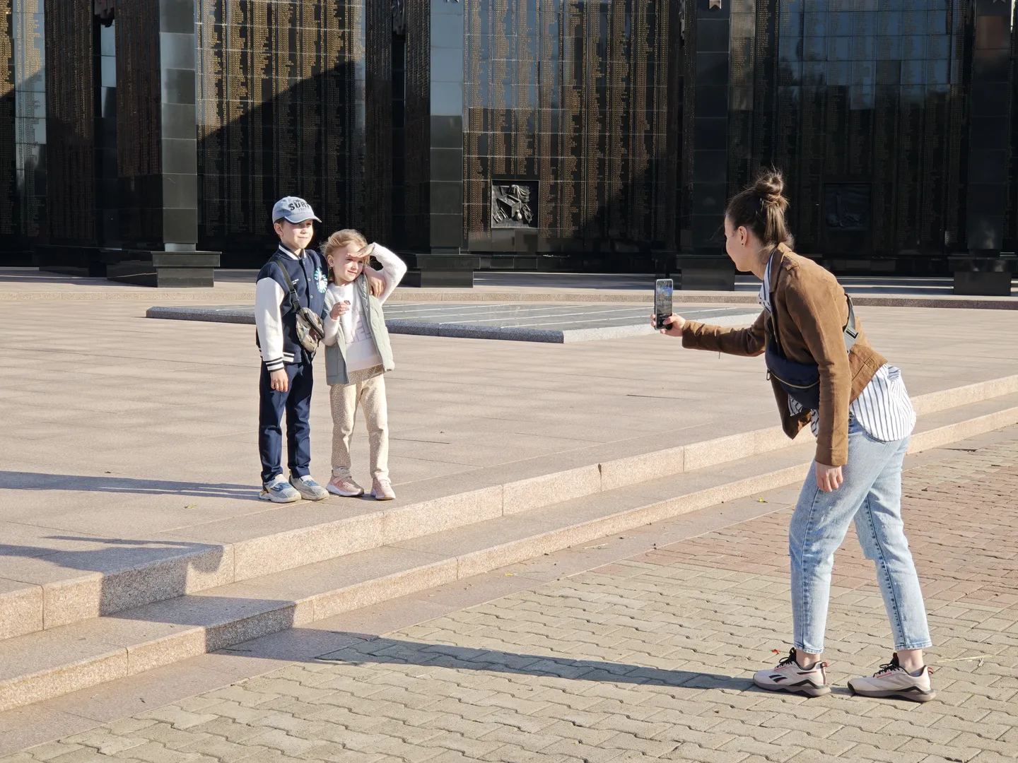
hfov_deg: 32.2
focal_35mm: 60
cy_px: 382
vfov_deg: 24.4
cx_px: 509
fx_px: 1765
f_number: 2
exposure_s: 1/315
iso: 50
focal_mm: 9
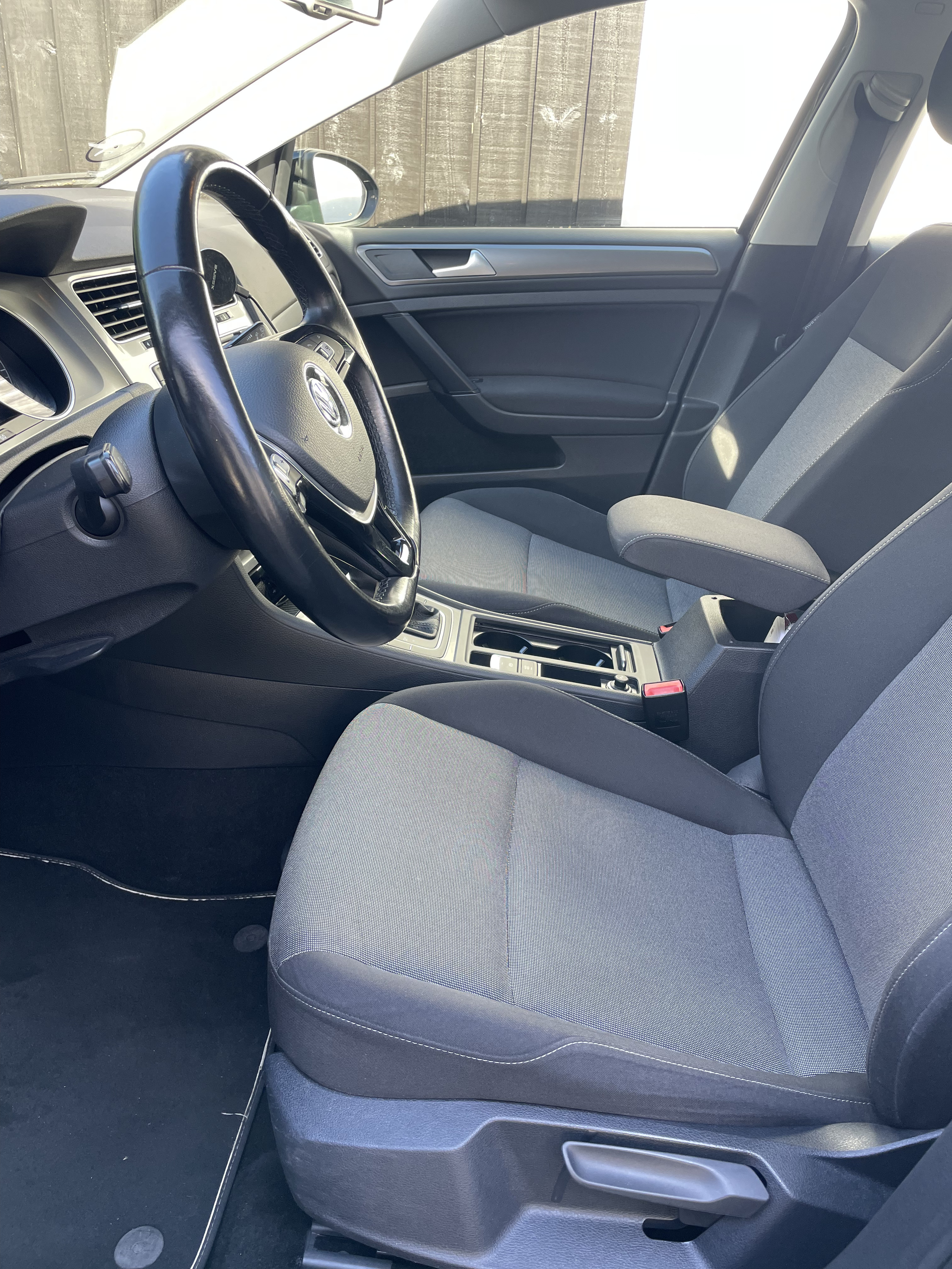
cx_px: 476
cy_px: 634
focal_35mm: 26
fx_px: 953
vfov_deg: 67.3
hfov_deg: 53.1
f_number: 1.6
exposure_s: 1/121
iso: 80
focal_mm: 4.2
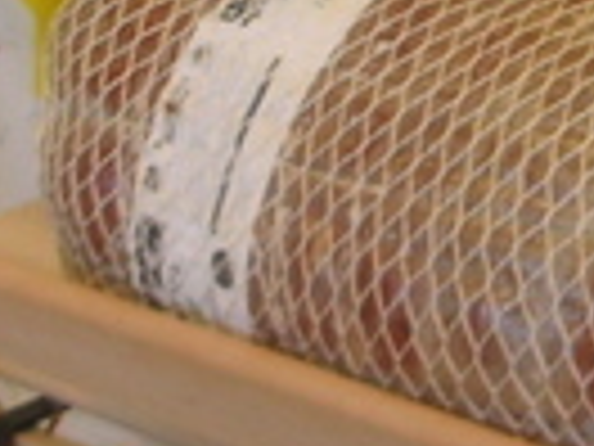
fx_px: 3363
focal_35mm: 196
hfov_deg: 10.0
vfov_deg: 7.5
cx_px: 576
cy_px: 2
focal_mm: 6.1
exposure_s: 1/45
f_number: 2.8
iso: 50
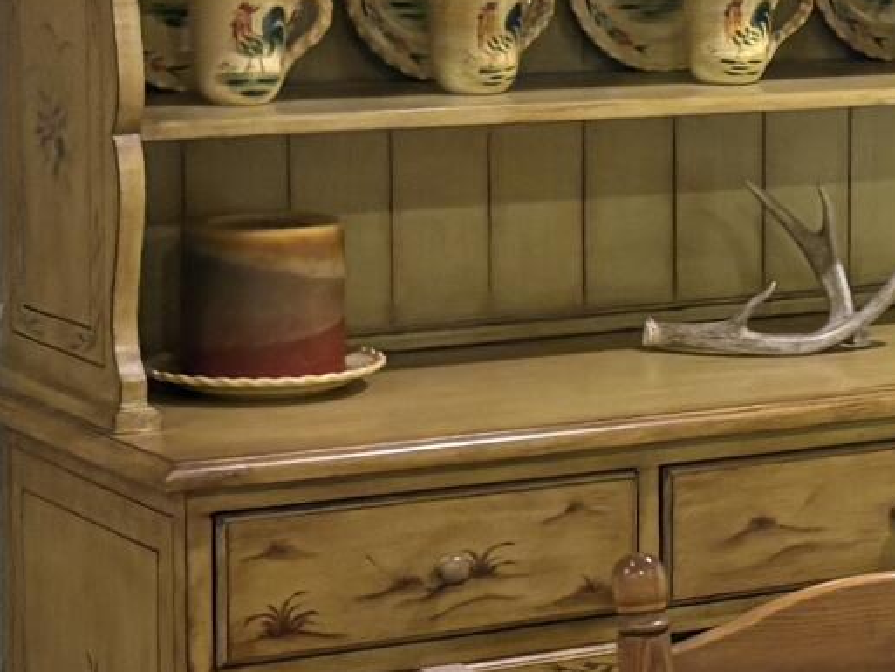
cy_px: 211
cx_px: 1164
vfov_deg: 9.8
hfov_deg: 12.6
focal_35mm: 152
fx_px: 3931
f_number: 1.6
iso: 250
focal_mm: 5.96
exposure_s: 1/60
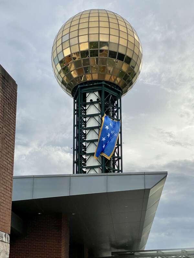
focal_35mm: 52
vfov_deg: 36.8
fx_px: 389
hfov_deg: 28.0
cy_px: 129
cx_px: 97
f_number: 2
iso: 20
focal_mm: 6
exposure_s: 1/2660
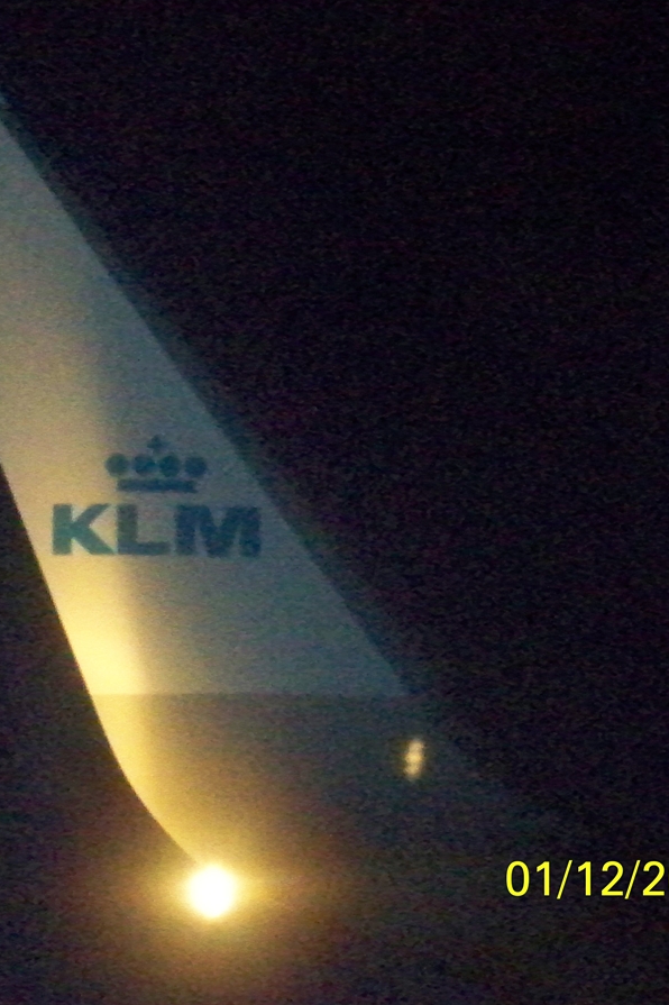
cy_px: 502
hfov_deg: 7.9
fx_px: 4826
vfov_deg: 11.9
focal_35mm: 173
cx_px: 175
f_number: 3.2
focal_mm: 21.1
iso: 3200
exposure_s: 1/30
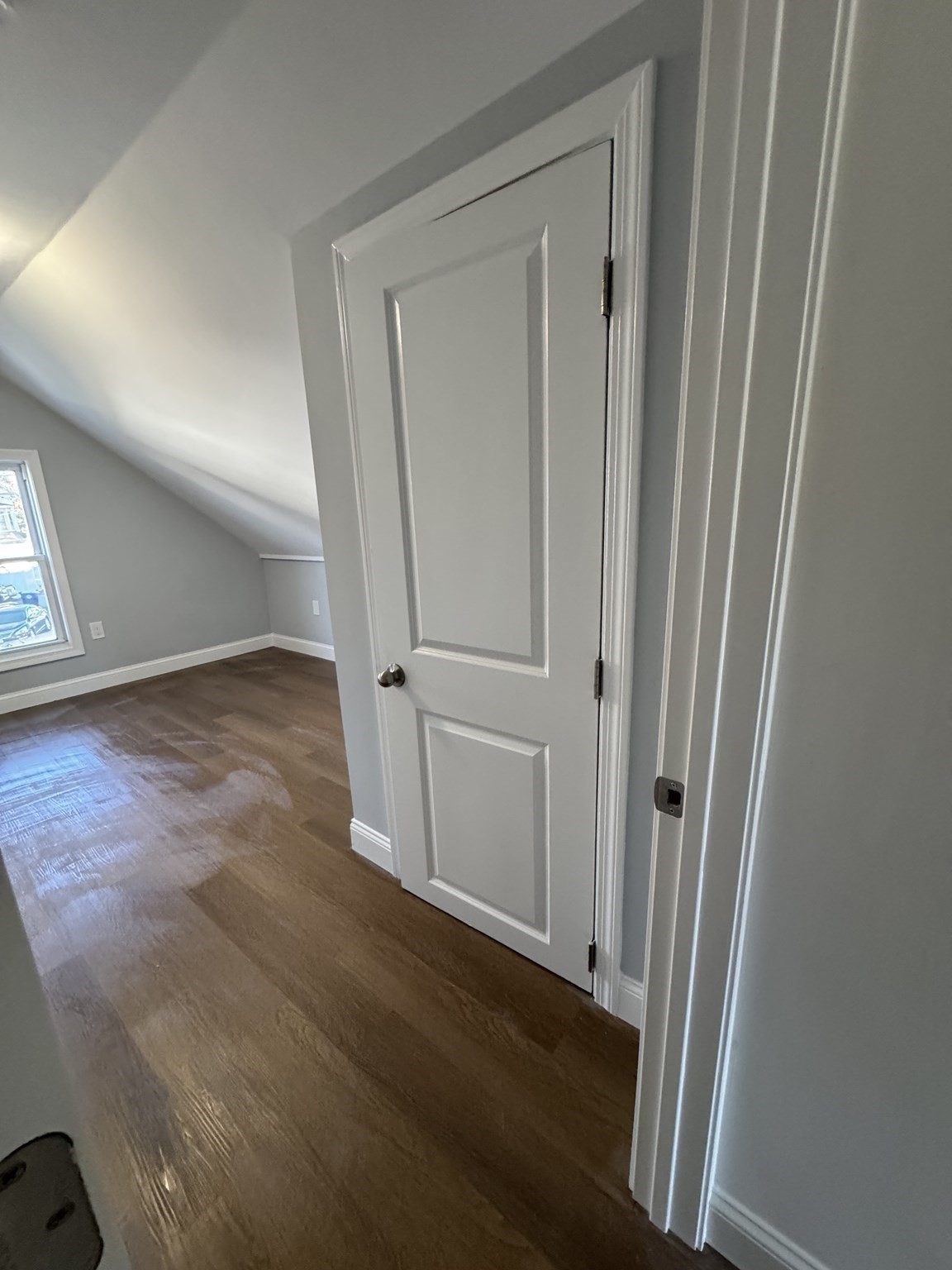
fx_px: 513
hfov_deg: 85.7
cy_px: 635
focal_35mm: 14
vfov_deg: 102.1
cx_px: 476
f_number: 2.2
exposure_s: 1/120
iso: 320
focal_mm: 2.22
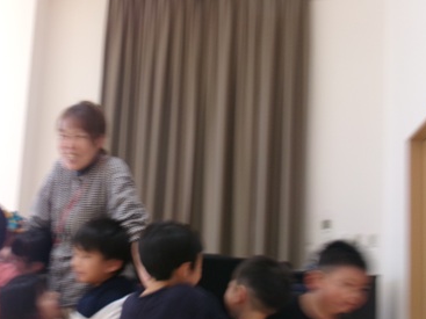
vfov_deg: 34.1
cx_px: 129
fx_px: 517
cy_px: 202
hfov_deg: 43.9
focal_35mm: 42
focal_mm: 5.1
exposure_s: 1/34
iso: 126
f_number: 3.9
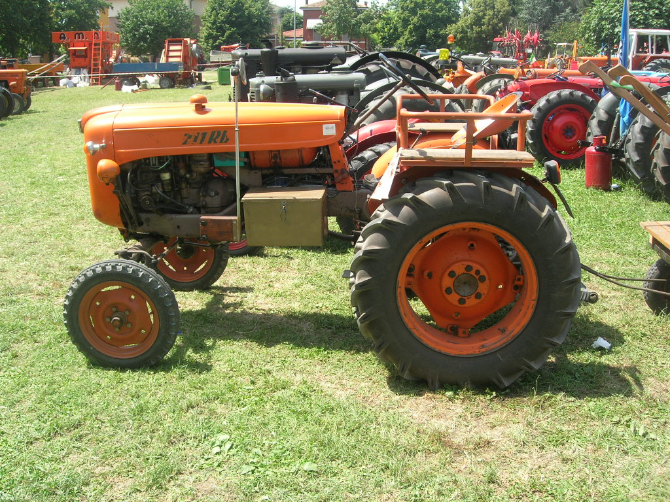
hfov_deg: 49.0
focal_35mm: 38
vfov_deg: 37.7
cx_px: 335
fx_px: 735
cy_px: 251
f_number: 4.8
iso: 64
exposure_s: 1/194
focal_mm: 7.8
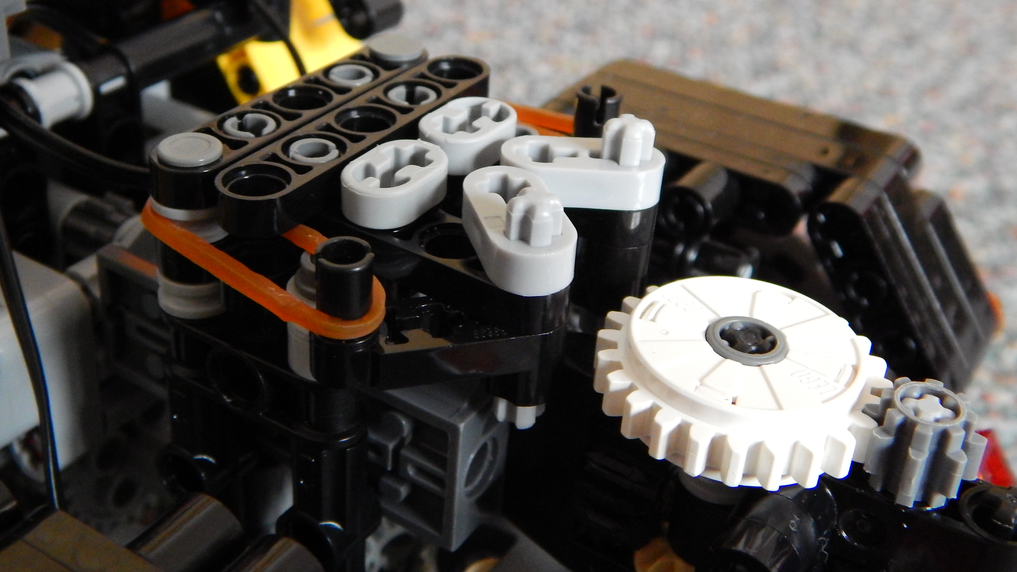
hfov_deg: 44.5
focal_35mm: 46
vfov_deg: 25.8
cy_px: 175
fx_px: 1241
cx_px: 461
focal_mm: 6.8
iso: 800
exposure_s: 1/8
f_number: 3.4
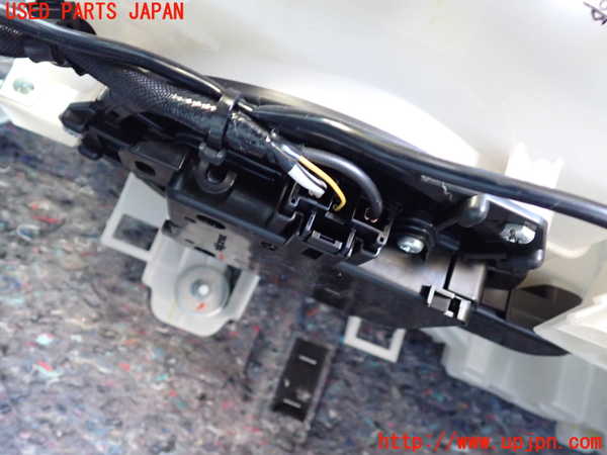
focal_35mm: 30
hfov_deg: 60.0
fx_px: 526
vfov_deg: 46.8
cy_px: 228
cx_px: 304
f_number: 2.3
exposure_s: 1/30
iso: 800
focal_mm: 5.4
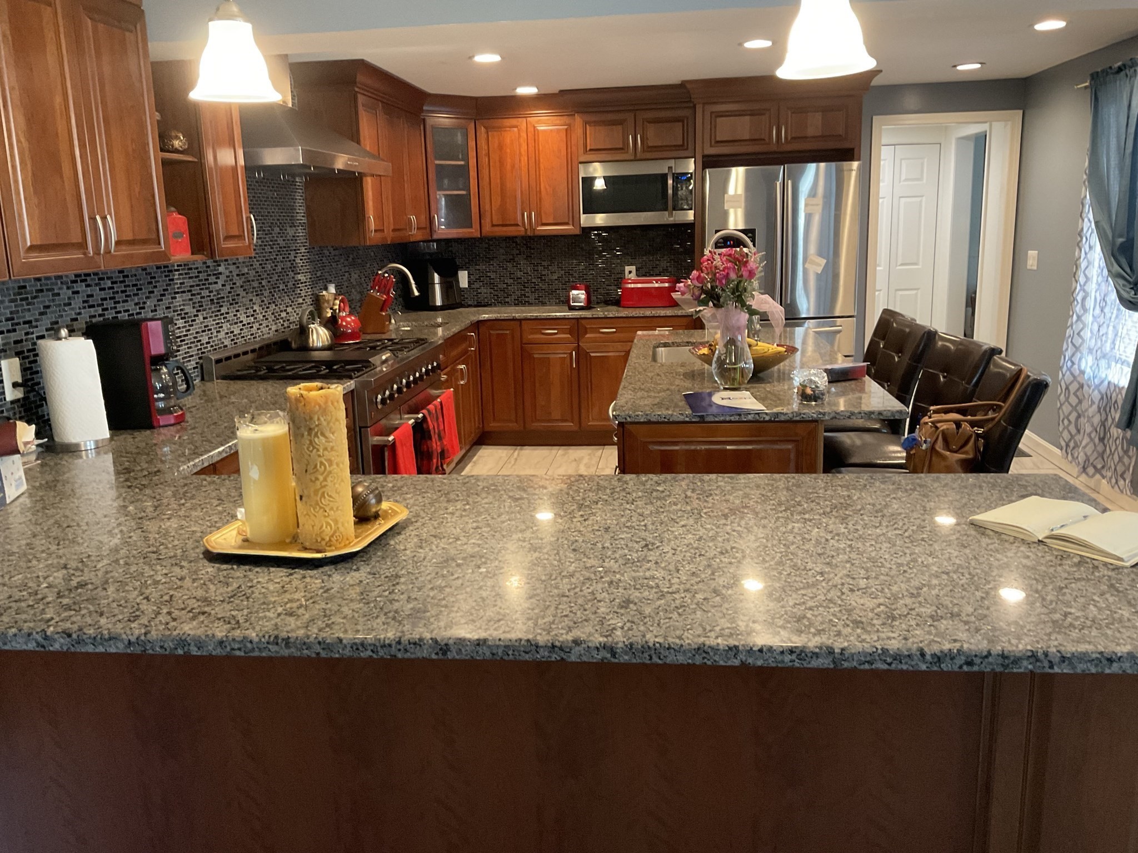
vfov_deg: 48.2
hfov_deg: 61.7
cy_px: 426
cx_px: 569
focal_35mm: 29
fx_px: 953
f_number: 1.8
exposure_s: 1/40
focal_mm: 3
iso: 250
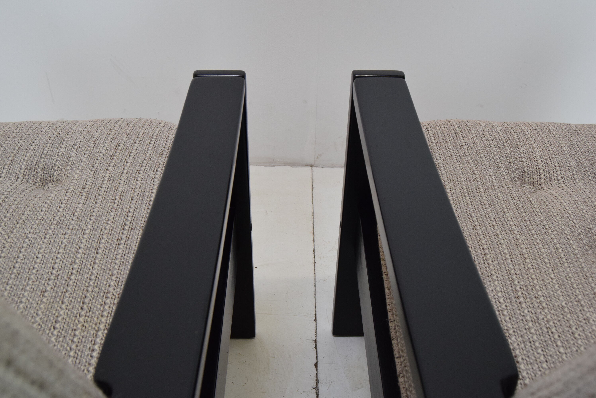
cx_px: 298
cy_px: 199
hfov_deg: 57.2
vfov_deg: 40.0
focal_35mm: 33
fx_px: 547
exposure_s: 1/200
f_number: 7.1
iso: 1600
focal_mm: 22
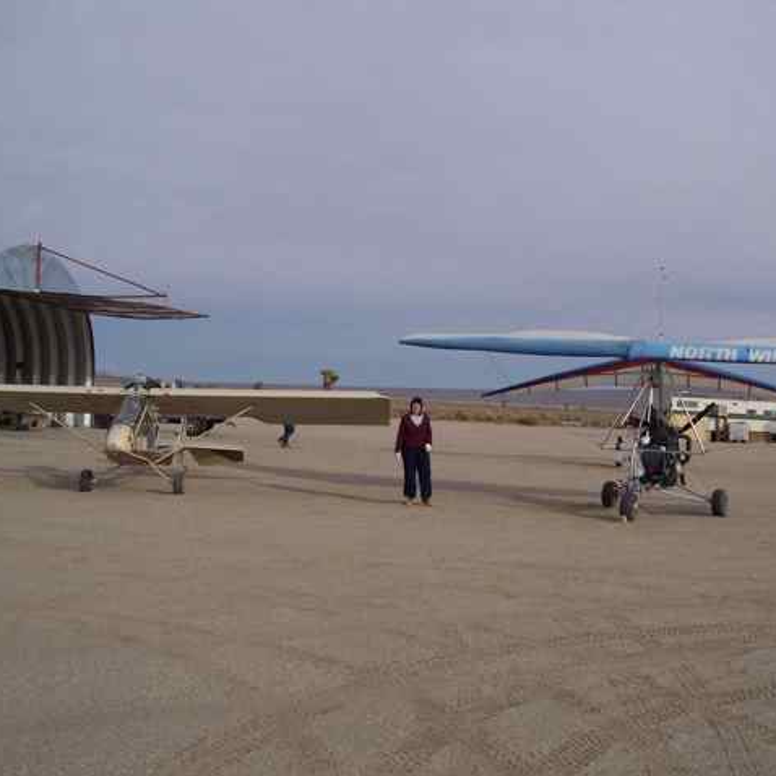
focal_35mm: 45
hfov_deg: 37.5
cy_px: 388
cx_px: 432
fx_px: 1141
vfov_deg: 37.6
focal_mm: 8
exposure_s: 1/1000
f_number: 4.8
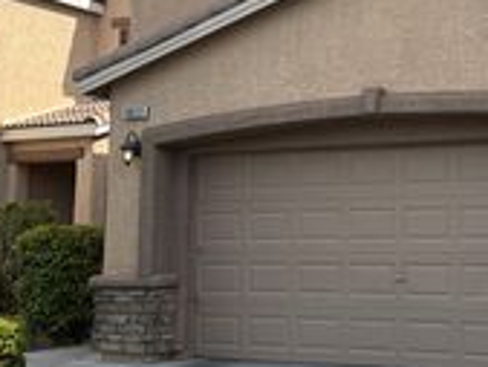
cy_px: 117
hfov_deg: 26.8
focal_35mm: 71
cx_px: 401
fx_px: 1002
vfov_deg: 20.7
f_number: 1.78
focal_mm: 6.76
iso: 80
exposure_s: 1/2959
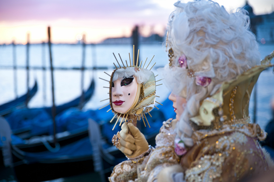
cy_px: 91
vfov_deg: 19.4
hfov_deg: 28.9
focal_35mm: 70
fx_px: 532
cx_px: 137
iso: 400
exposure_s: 1/125
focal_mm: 70
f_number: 3.5
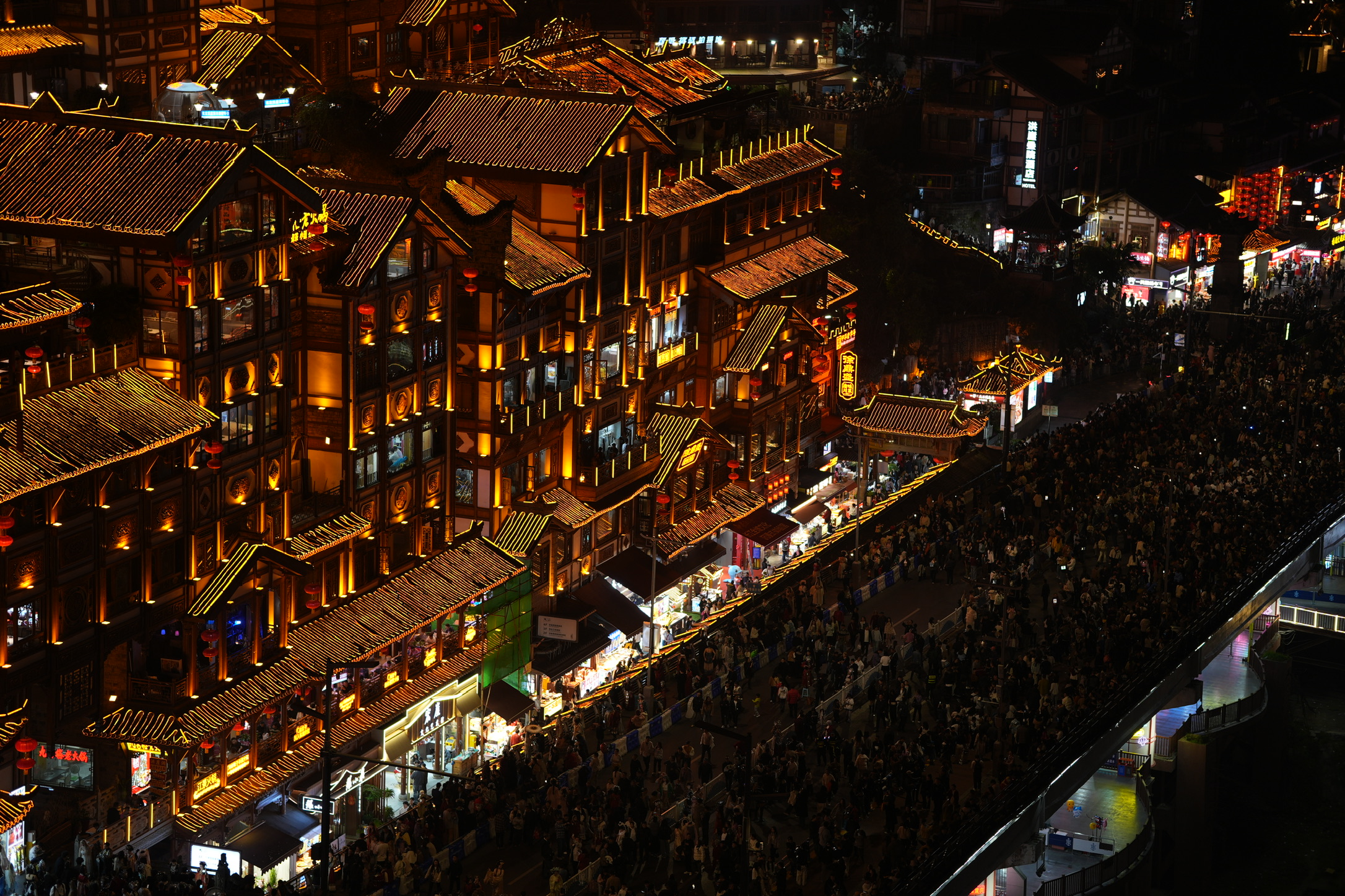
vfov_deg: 16.3
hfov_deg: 24.2
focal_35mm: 84
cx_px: 672
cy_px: 448
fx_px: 3138
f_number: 1.4
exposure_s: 1/100
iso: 100
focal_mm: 56
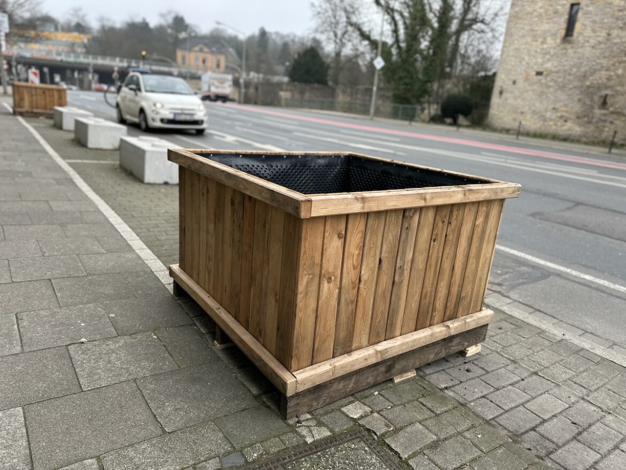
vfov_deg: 56.8
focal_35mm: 24
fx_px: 434
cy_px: 235
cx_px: 313
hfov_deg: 71.6
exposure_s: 1/209
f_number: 1.78
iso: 64
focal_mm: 6.86
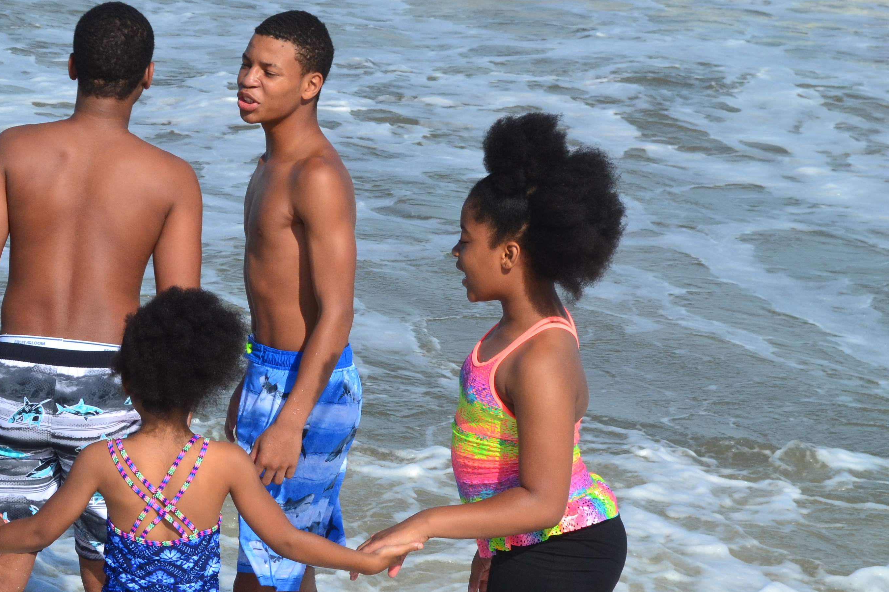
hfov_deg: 14.5
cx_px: 162
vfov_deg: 9.7
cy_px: 368
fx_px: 3478
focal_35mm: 141
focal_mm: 55
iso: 400
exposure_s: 1/500
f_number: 11
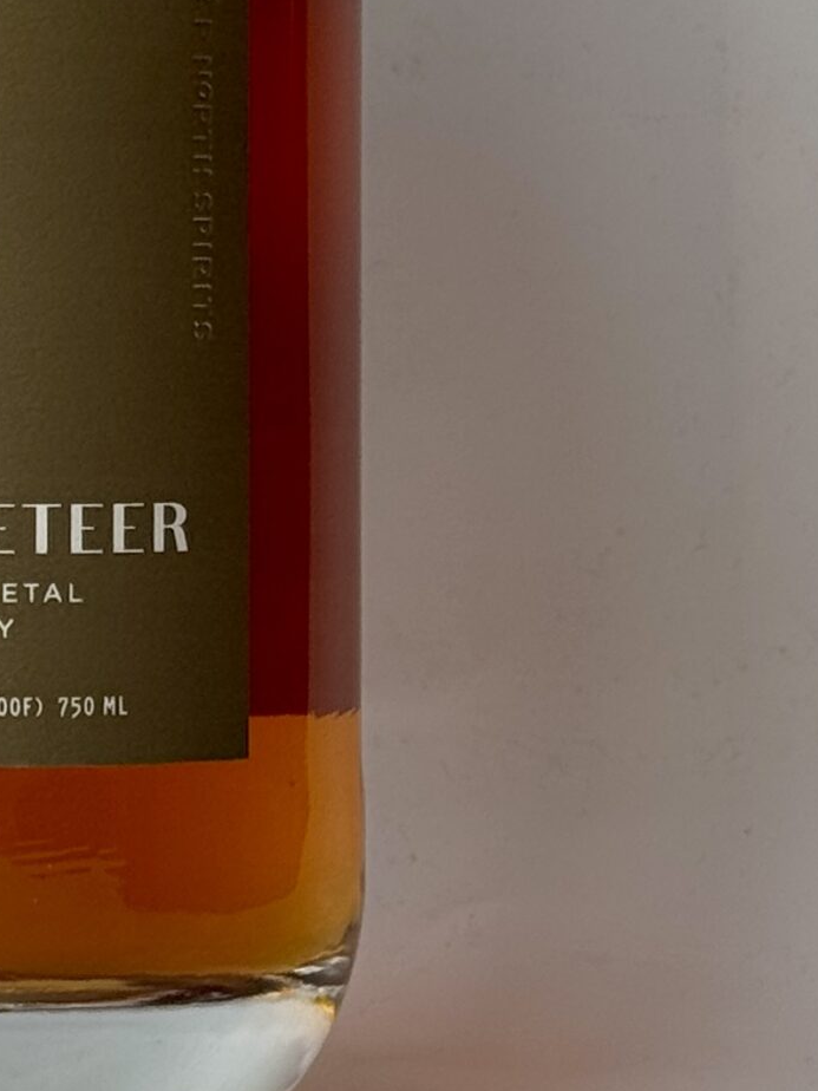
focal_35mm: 133
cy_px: 64
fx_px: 4191
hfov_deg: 11.0
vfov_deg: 14.6
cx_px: 2
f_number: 1.78
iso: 50
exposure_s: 1/121
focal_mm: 6.76
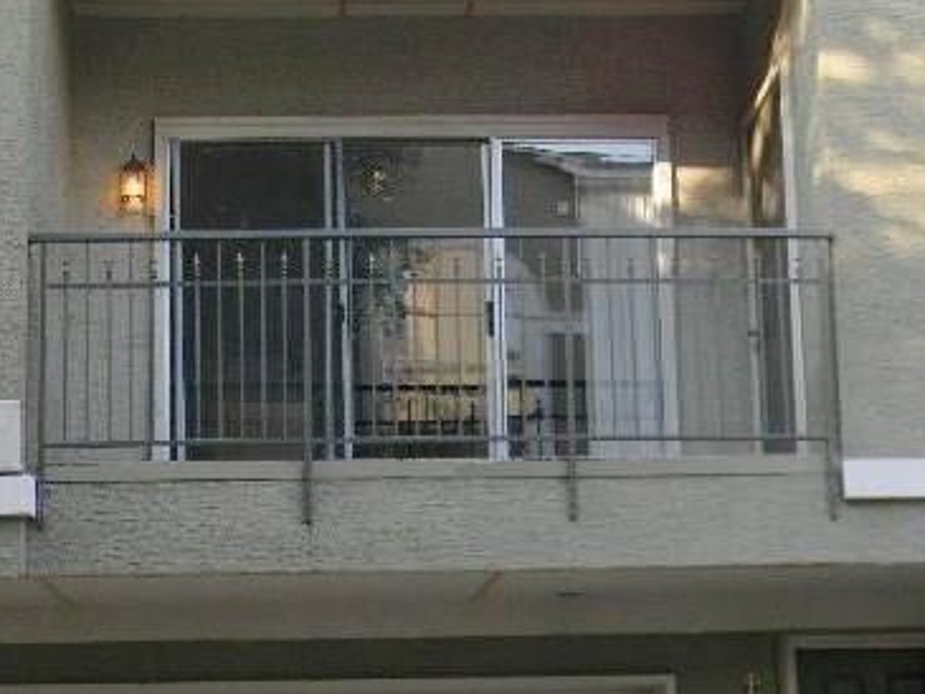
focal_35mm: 63
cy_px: 542
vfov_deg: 23.0
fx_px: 1684
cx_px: 380
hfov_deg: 30.6
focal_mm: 6.4
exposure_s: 1/83
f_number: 3.7
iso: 80
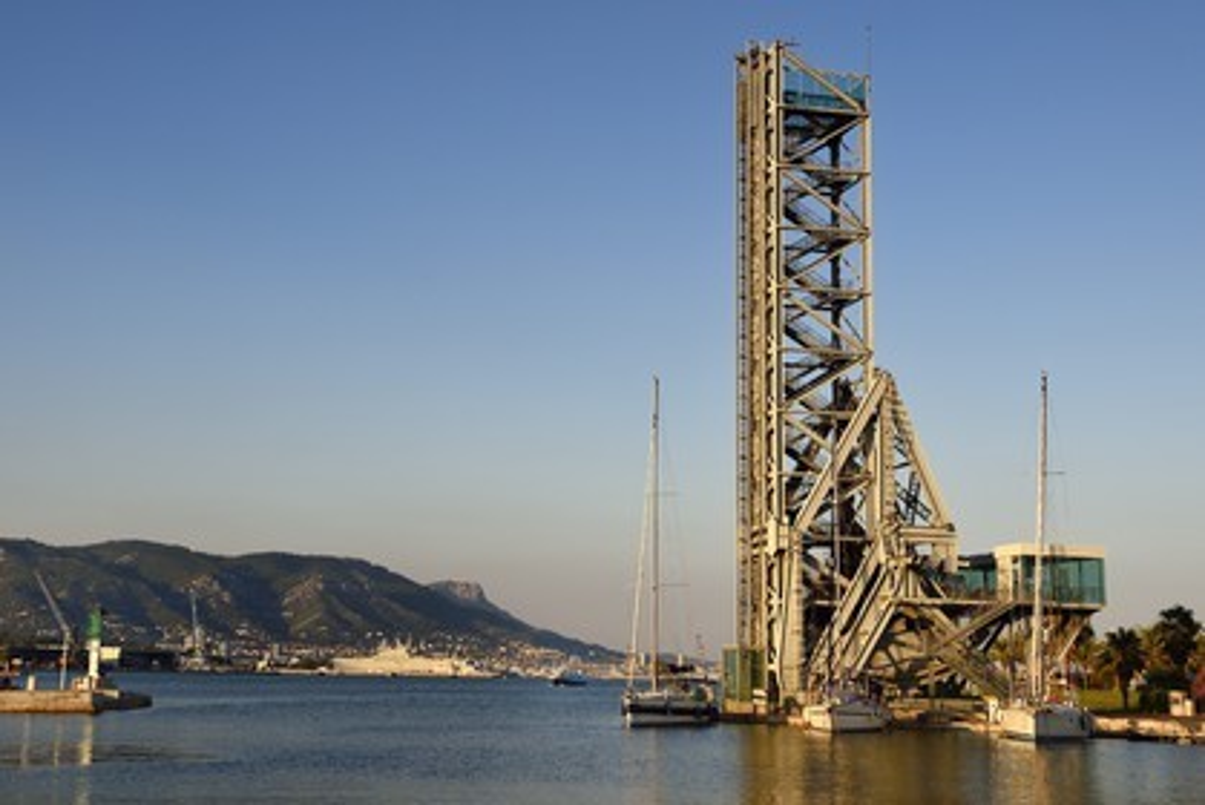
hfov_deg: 44.5
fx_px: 1474
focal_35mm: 44
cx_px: 602
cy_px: 402
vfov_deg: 30.6
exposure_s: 1/250
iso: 200
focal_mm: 44
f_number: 11
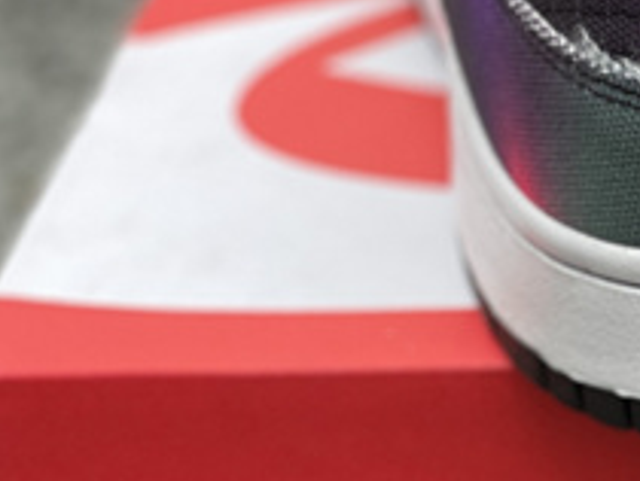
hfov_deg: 8.5
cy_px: 131
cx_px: 1076
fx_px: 4165
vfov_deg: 6.6
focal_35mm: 225
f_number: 2.2
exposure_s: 1/121
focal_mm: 7.5
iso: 40
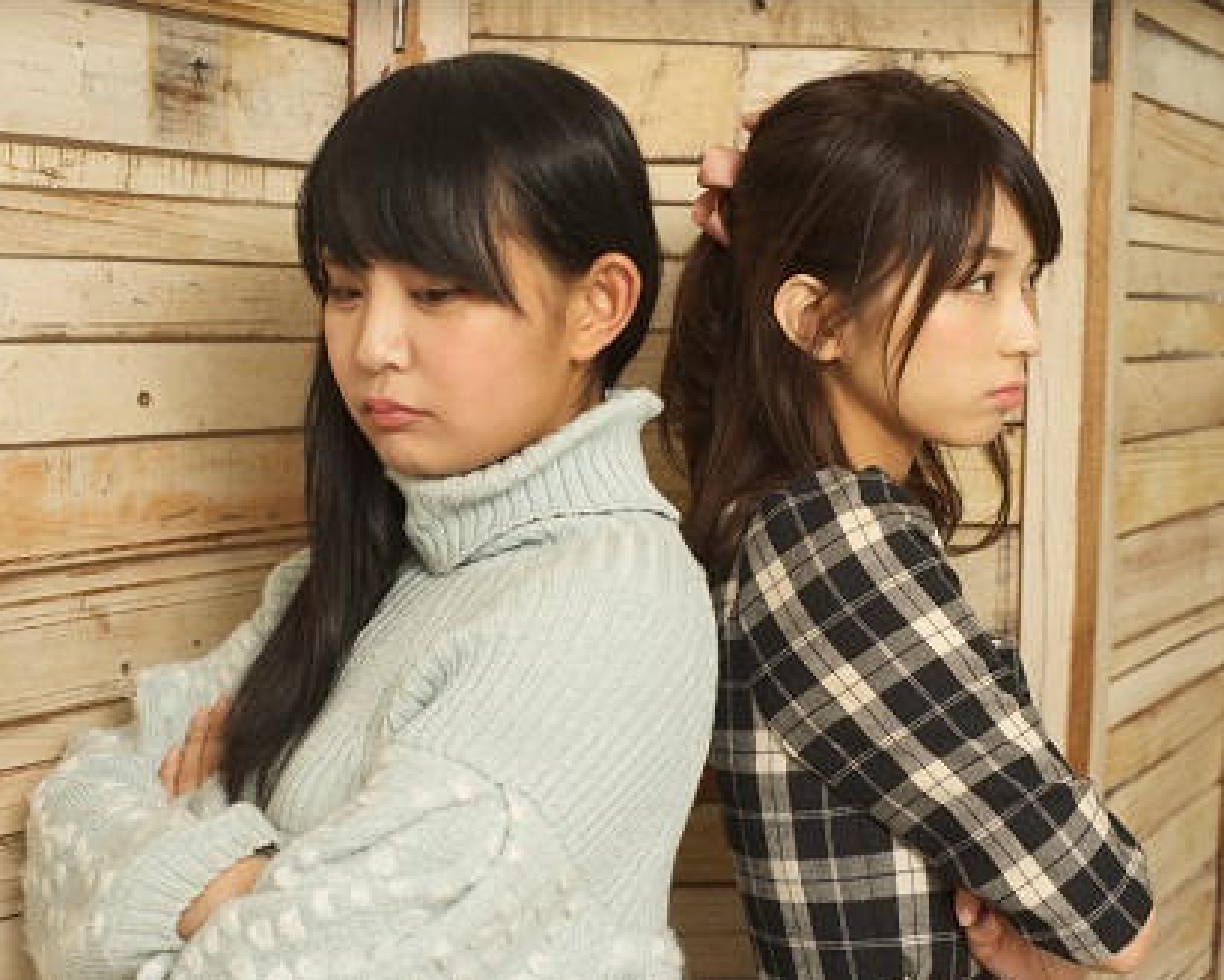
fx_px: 2065
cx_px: 548
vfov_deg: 26.7
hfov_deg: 33.0
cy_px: 493
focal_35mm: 57
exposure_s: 1/250
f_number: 5.6
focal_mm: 50
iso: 320
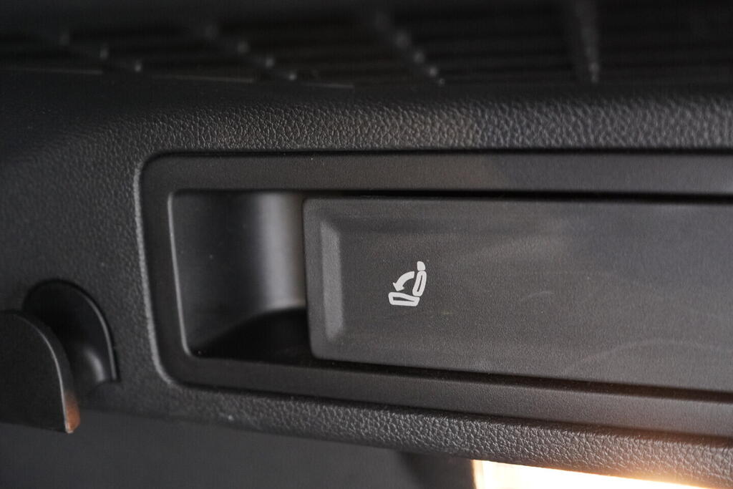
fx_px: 733
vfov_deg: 36.9
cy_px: 244
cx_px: 366
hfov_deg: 53.1
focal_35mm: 36
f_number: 2.8
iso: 3200
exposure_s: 1/40
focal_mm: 24
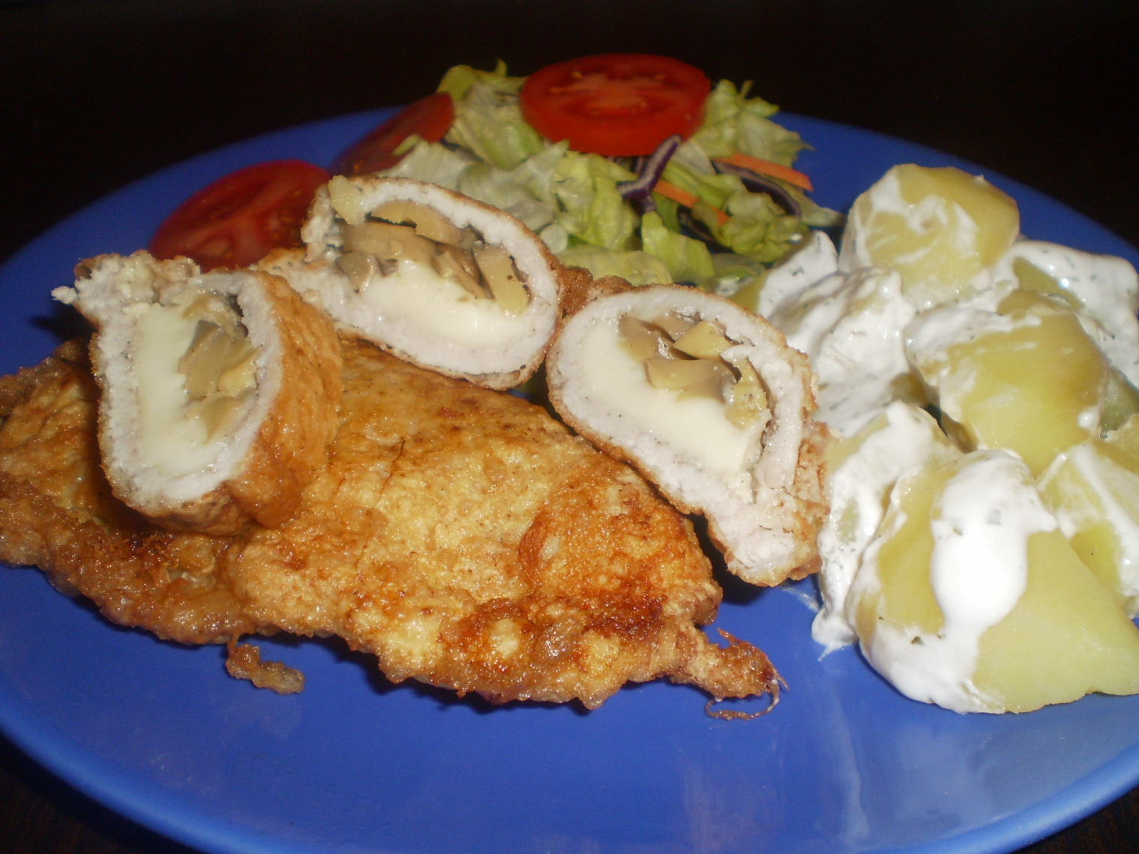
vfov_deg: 37.7
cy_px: 423
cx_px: 600
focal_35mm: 38
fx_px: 1250
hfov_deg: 49.0
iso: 125
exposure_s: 1/30
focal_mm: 6.3
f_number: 3.1
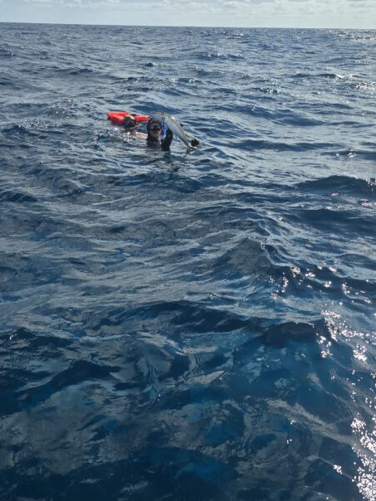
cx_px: 114
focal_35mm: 39
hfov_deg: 36.3
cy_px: 192
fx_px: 565
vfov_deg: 47.5
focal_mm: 6.3
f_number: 1.7
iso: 12
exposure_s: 1/1005
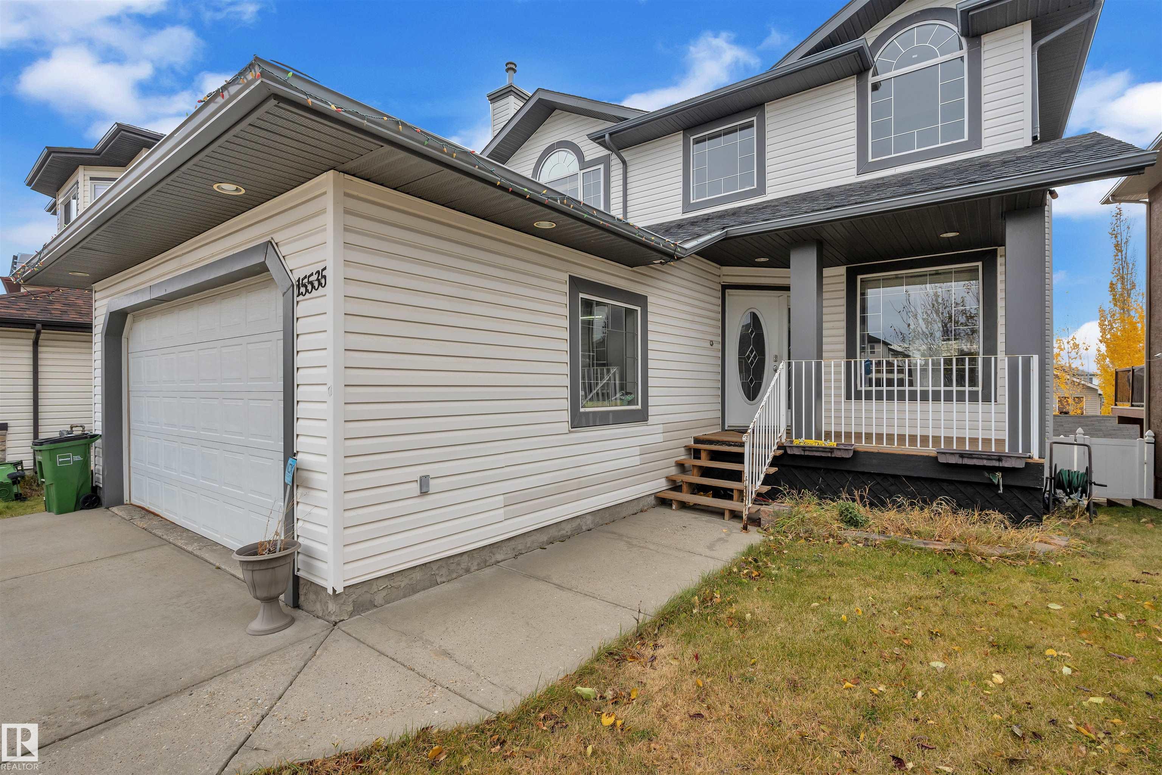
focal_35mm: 16
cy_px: 388
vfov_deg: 72.1
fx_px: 533
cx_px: 581
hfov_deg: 95.0
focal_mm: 11
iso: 200
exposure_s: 1/60
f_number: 6.7
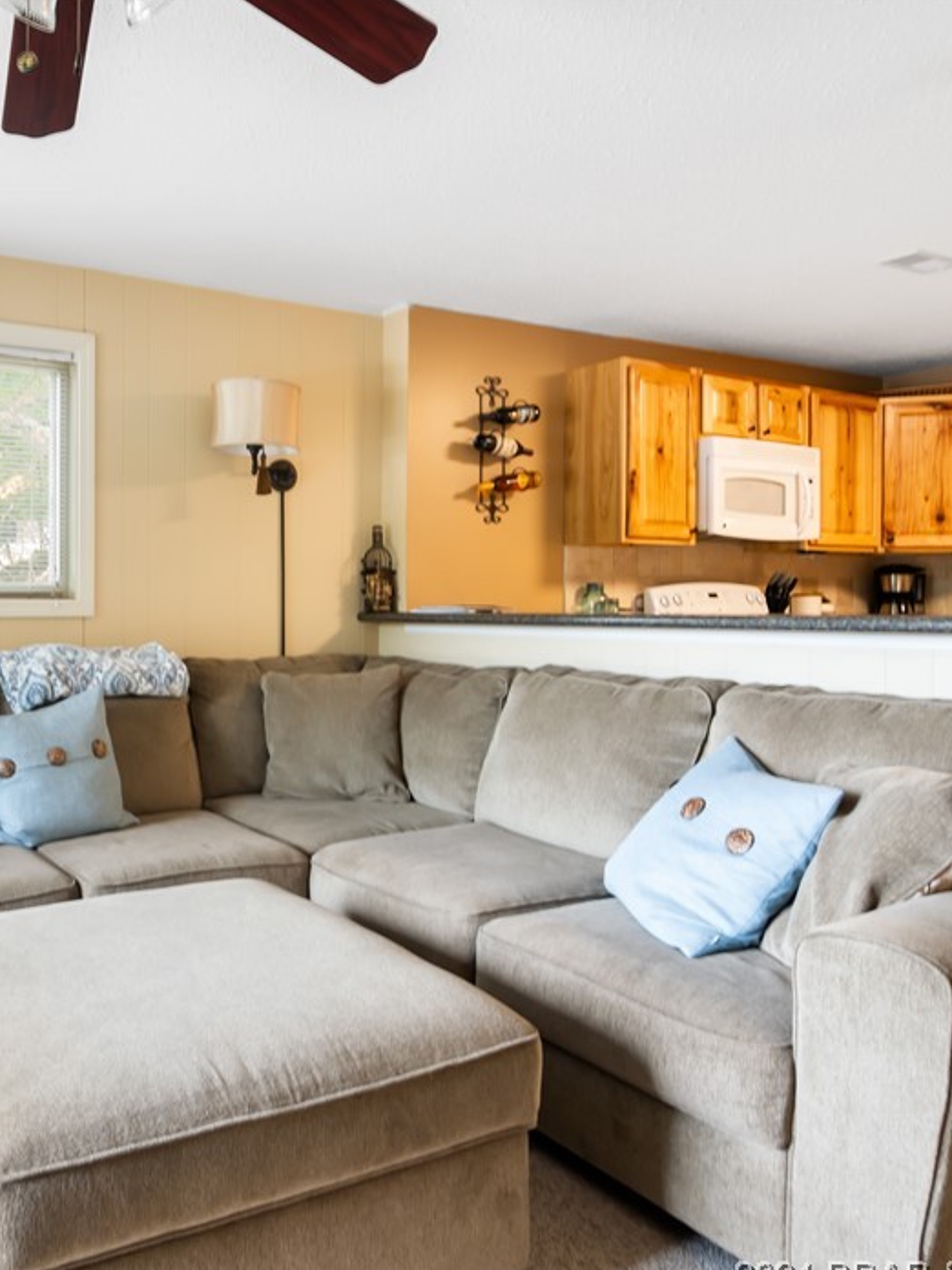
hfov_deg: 51.7
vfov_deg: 69.9
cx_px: 186
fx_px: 908
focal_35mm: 25
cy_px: 653
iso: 160
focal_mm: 11
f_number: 6.3
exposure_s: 1/2
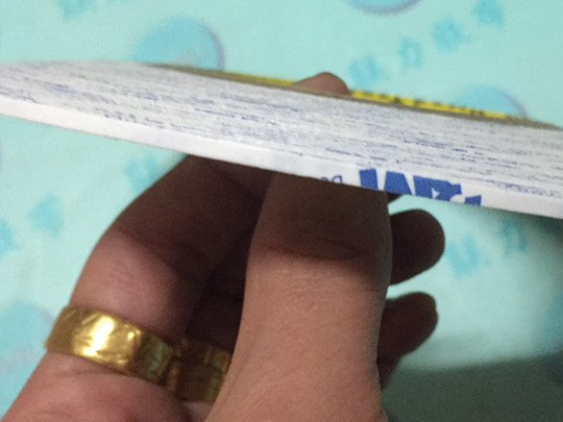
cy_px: 210
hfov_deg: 43.4
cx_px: 359
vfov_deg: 33.6
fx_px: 699
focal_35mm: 43
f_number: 2.2
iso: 400
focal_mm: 4.15
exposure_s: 1/17
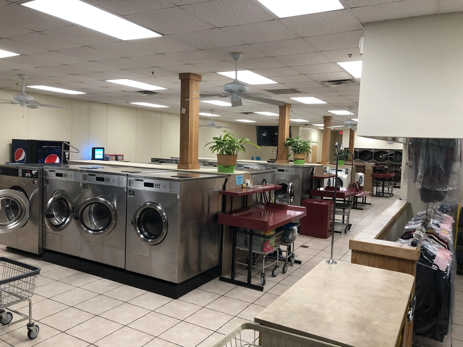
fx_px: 375
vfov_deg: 49.7
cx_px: 232
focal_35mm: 28
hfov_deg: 63.4
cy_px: 174
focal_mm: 3.99
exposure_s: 1/30
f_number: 1.8
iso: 32
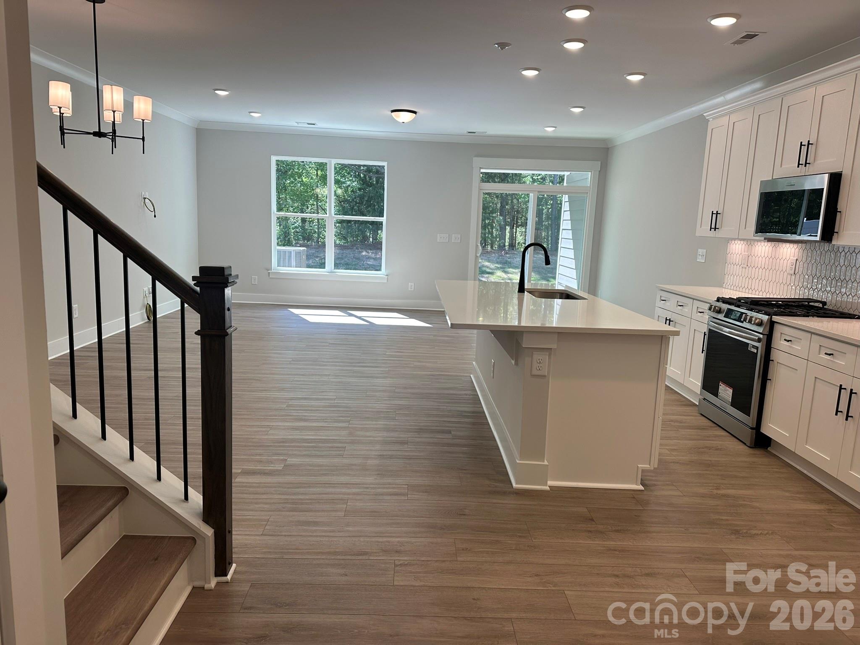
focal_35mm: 24
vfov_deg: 56.8
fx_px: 596
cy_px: 322
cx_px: 430
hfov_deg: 71.6
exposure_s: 1/197
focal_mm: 6.86
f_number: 1.78
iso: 64
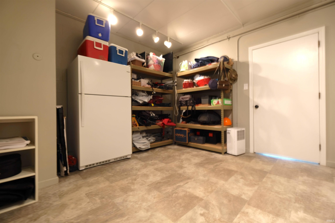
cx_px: 168
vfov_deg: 77.3
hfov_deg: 100.4
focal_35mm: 15
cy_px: 112
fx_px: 140
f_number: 4
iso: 100
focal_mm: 10
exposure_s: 1/2
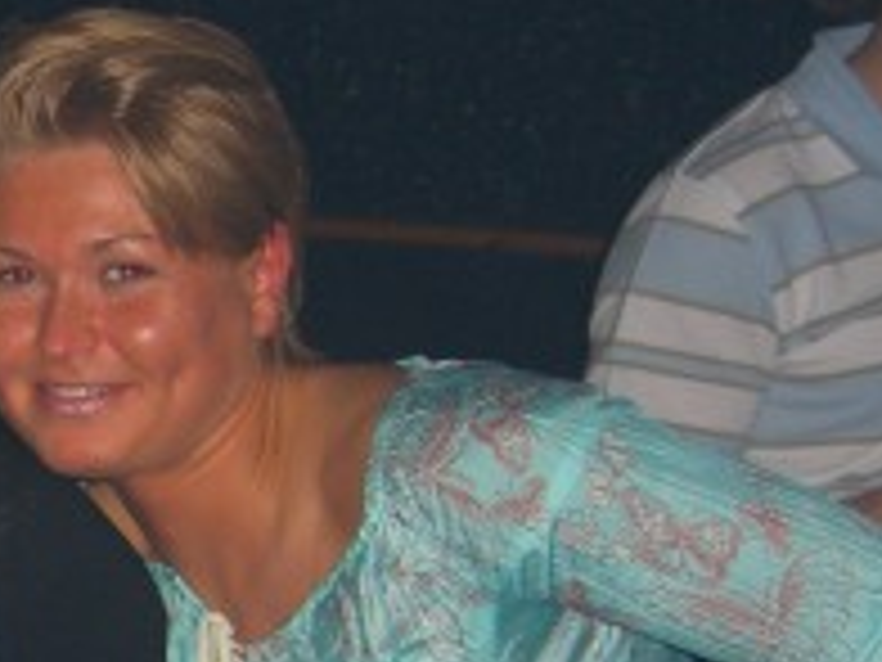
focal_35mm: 141
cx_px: -198
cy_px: 784
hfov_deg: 13.6
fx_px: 3593
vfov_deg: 10.4
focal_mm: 9.5
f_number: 3.1
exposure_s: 1/60
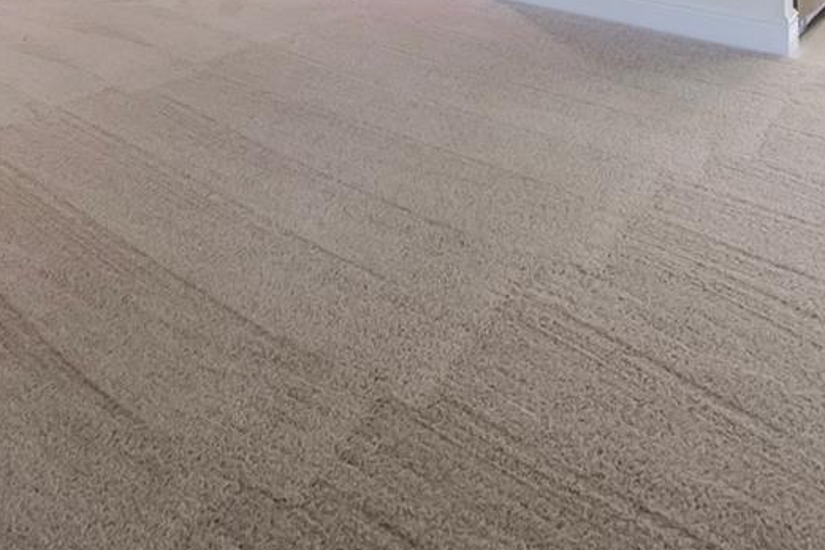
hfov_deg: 43.8
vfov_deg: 24.2
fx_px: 985
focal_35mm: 43
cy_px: -280
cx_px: 196
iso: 1250
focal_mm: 14
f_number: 6.3
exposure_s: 1/80
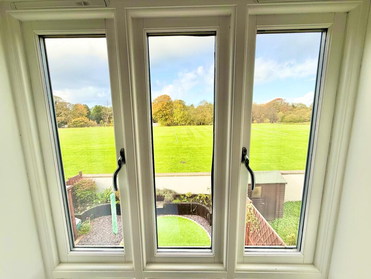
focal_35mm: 14
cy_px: 140
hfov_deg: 102.1
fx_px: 150
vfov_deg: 85.7
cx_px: 186
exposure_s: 1/564
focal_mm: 2.22
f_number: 2.2
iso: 64
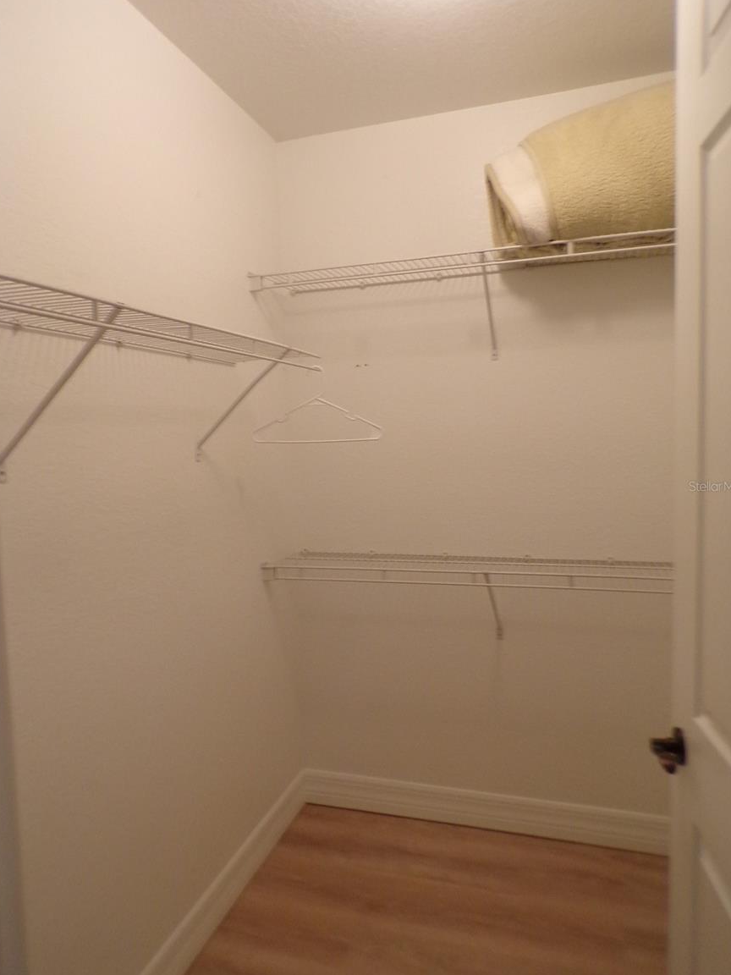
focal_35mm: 25
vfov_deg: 69.4
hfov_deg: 54.9
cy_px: 486
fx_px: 704
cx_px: 368
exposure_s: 1/17
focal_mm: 4.3
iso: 200
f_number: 3
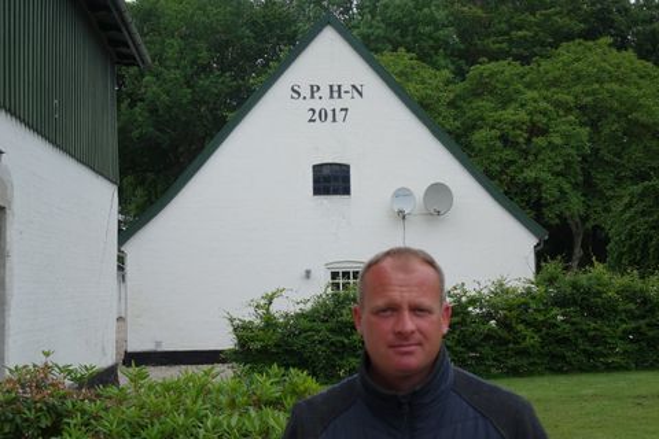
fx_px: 970
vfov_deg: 25.5
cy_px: 220
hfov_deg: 37.5
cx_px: 330
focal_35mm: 53
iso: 125
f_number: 4
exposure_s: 1/500
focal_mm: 19.37
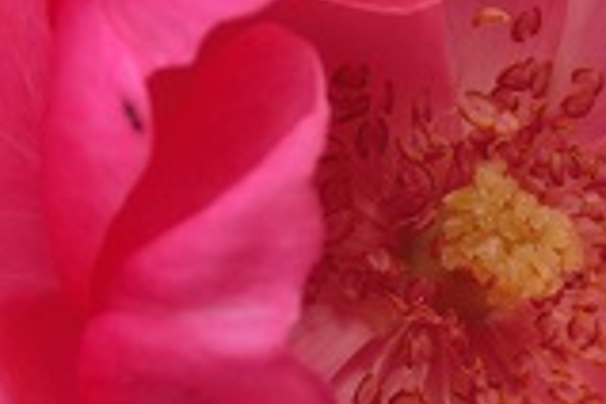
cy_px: 358
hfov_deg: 17.7
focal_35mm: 115
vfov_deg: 11.8
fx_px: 1936
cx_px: 436
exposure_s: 1/400
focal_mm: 6.5
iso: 80
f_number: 4.1
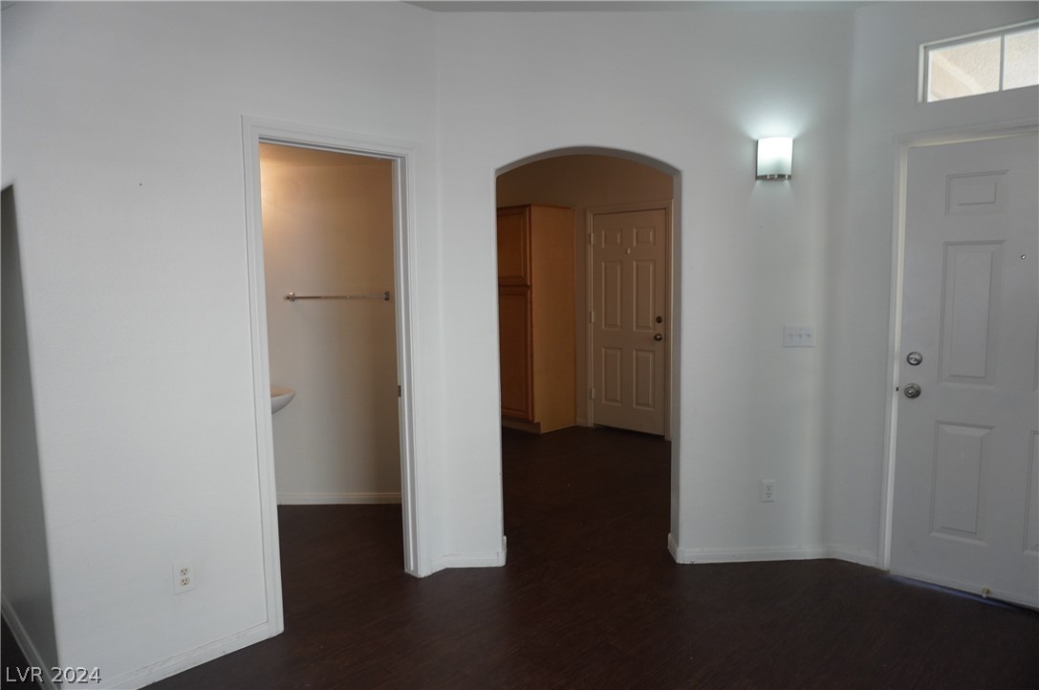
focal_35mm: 24
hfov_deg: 73.8
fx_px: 692
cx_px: 520
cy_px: 345
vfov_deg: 53.0
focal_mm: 16
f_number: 4
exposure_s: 1/160
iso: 500
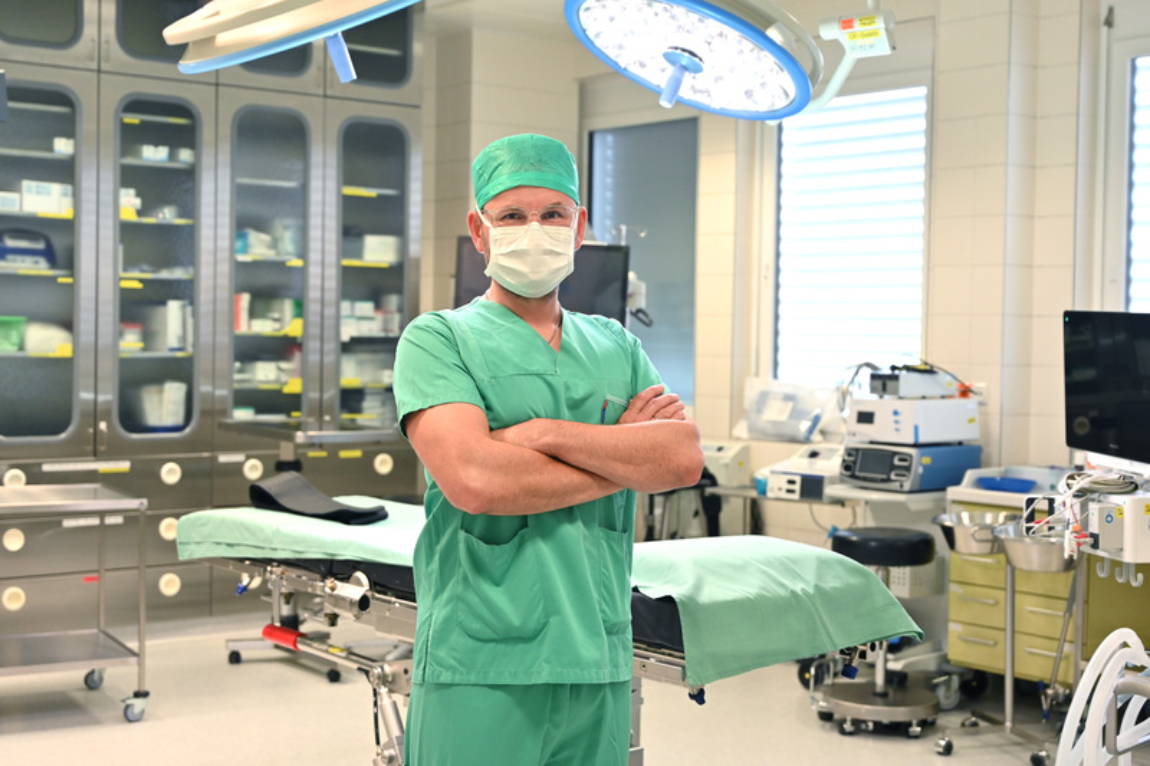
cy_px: 383
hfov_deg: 41.1
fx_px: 1533
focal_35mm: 48
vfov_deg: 28.1
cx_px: 575
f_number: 4.5
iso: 1000
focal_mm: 48
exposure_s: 1/40
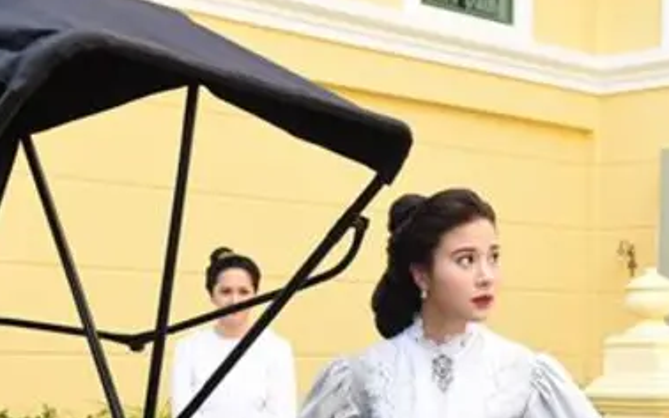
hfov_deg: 25.4
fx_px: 1458
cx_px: 533
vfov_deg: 16.0
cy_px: 397
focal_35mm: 80
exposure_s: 1/250
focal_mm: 38
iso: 400
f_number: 5
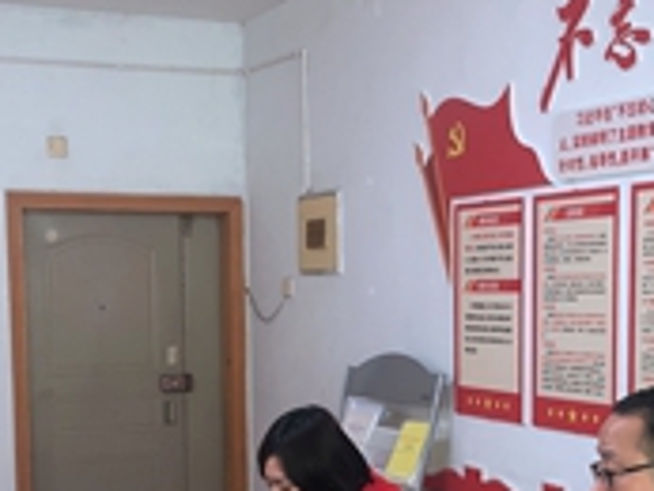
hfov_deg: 26.6
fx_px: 1380
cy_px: 442
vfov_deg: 19.8
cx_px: 397
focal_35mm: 73
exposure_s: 1/15
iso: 50
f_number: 1.8
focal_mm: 4
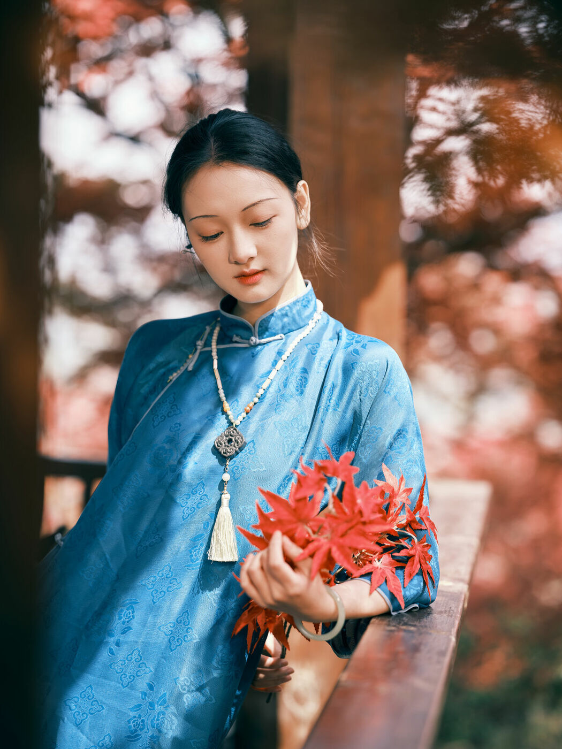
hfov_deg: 17.0
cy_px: 374
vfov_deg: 22.5
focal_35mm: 87
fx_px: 1883
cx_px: 281
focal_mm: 110
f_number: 2.5
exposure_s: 1/250
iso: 100
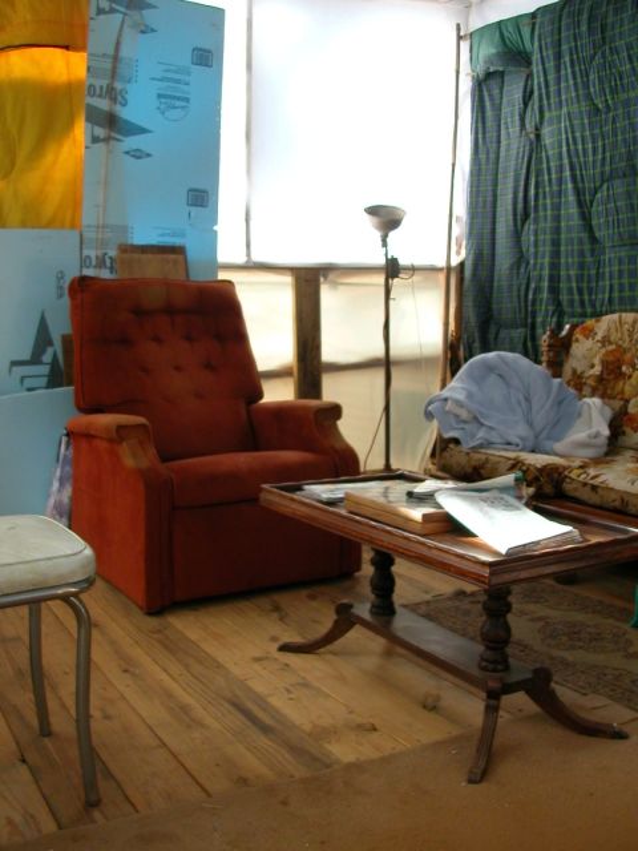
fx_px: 909
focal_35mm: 37
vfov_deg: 50.1
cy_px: 426
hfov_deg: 38.7
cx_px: 319
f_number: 2.7
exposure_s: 1/111
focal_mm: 5.6
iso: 100
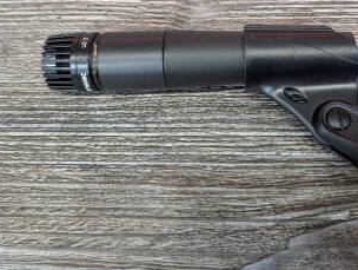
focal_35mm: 41
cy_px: 71
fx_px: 425
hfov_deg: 45.6
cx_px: 205
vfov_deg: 34.6
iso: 668
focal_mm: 6.81
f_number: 1.85
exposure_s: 1/120
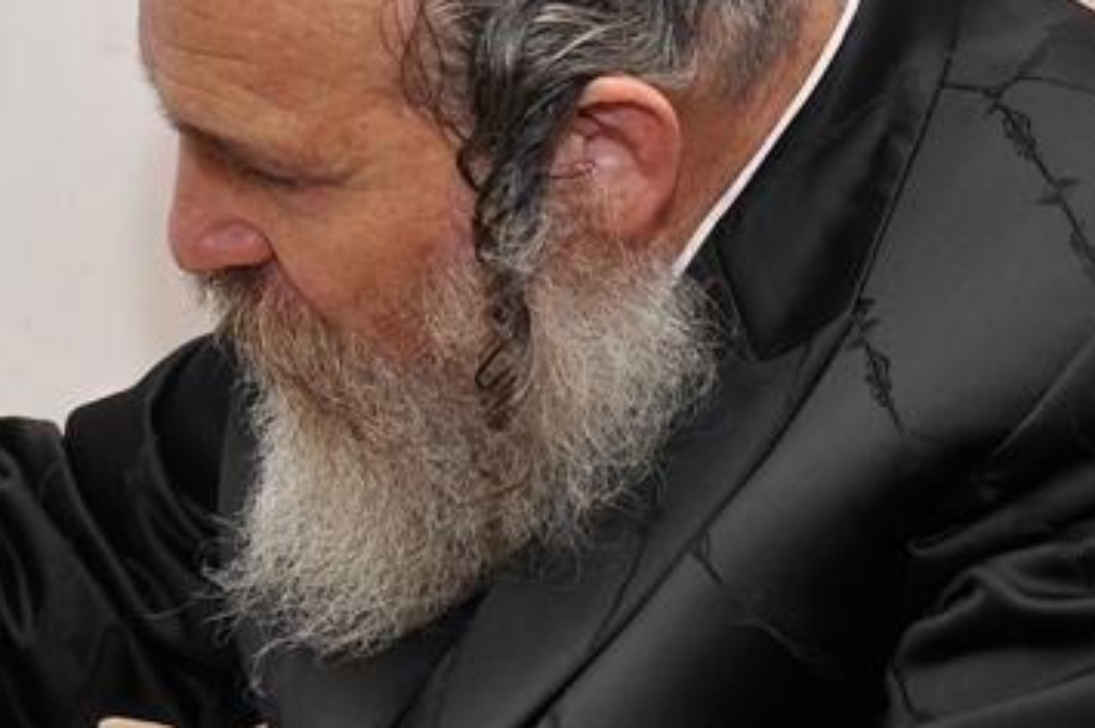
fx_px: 3677
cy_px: 398
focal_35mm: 121
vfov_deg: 11.3
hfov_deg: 16.7
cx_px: 80
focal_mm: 28
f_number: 4.5
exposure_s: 1/40
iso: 250
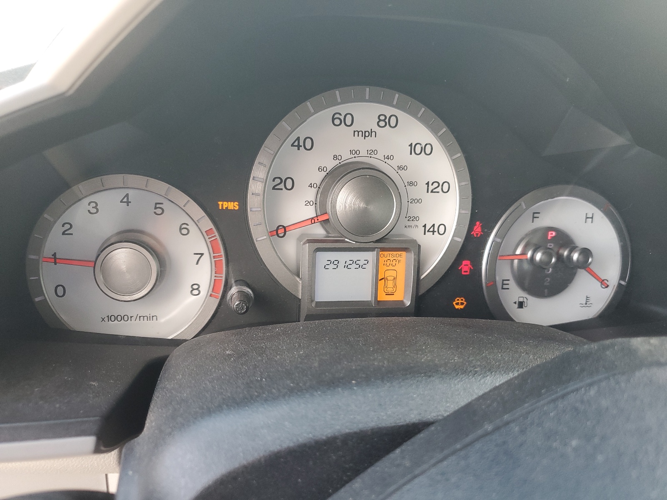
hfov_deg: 67.3
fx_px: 501
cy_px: 250
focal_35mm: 26
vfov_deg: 53.1
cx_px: 334
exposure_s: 1/120
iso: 93
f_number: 1.5
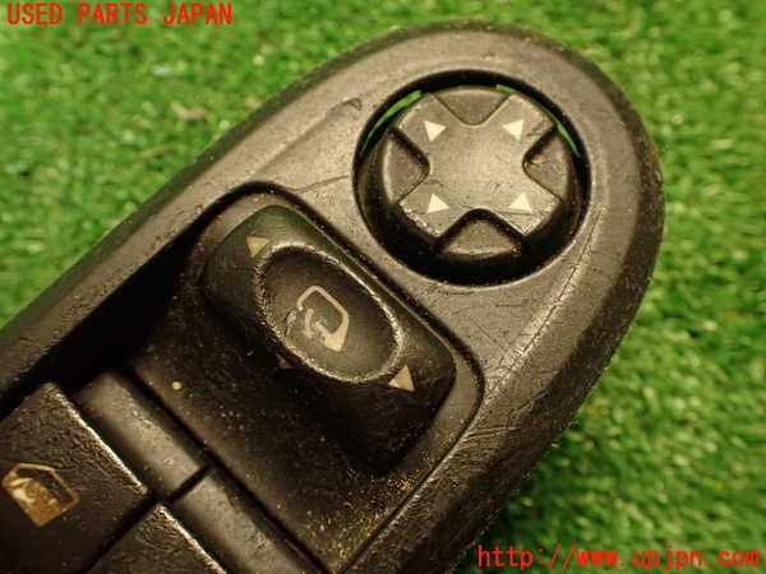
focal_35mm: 30
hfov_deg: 60.0
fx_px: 664
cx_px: 383
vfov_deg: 46.8
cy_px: 287
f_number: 2.3
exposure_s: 1/30
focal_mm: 5.4
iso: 400
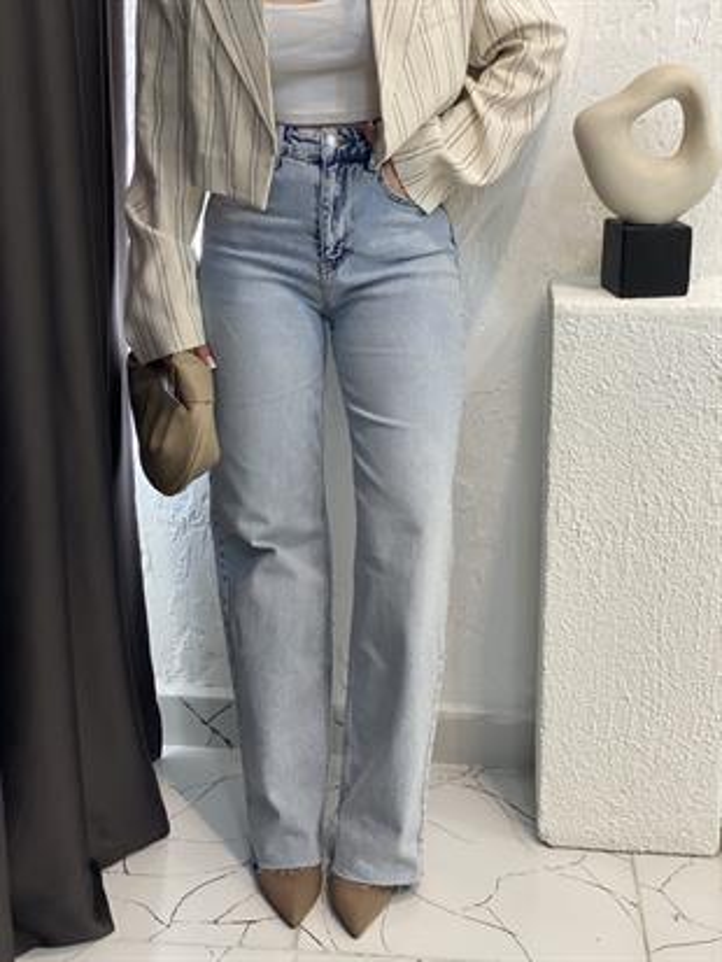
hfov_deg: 28.0
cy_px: 481
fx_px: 1445
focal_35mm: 52
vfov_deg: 36.8
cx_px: 361
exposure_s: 1/122
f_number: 2
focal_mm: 6
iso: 125
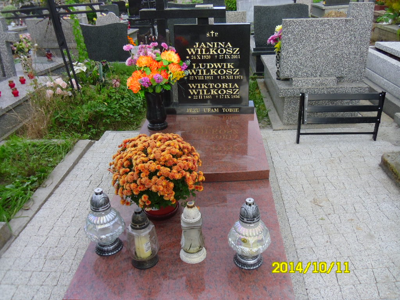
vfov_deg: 45.4
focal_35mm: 31
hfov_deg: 58.4
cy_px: 150
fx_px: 358
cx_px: 200
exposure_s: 1/145
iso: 80
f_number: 3.3
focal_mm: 5.6
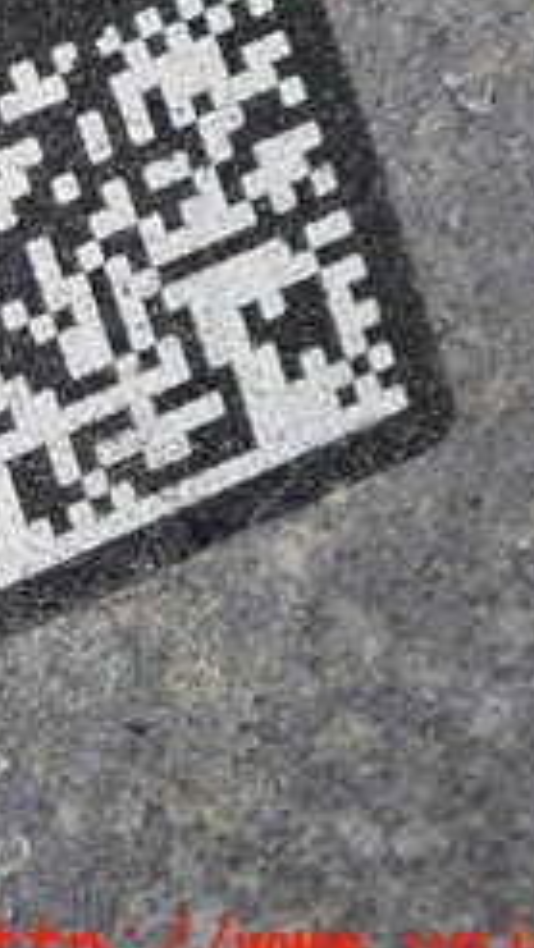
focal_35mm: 265
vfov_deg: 8.1
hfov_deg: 4.5
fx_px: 6668
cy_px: 138
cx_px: -346
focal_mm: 18
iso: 320
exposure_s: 1/100
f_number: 14
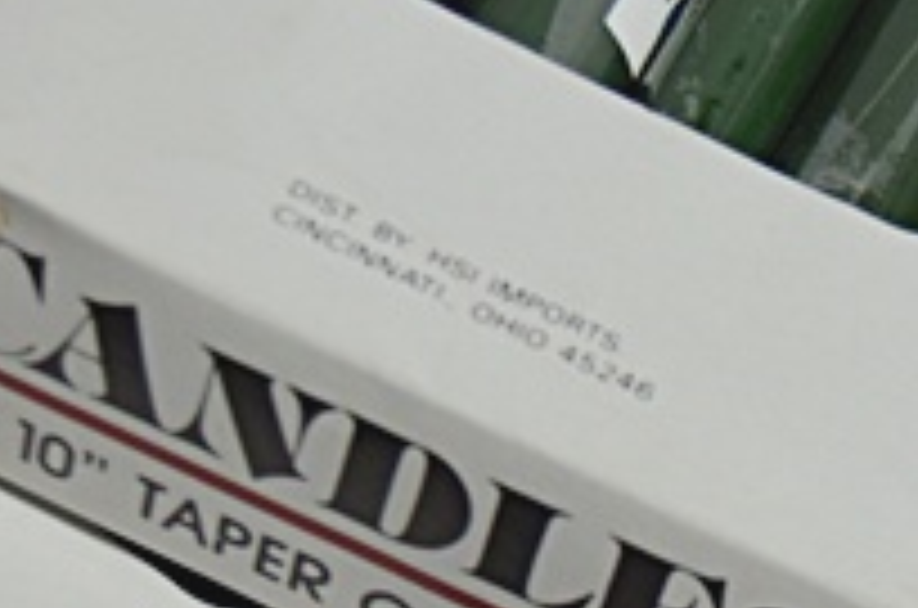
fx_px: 4311
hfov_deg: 11.9
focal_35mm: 169
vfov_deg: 7.9
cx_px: 1089
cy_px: 880
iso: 400
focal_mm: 23
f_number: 3.8
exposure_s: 1/60
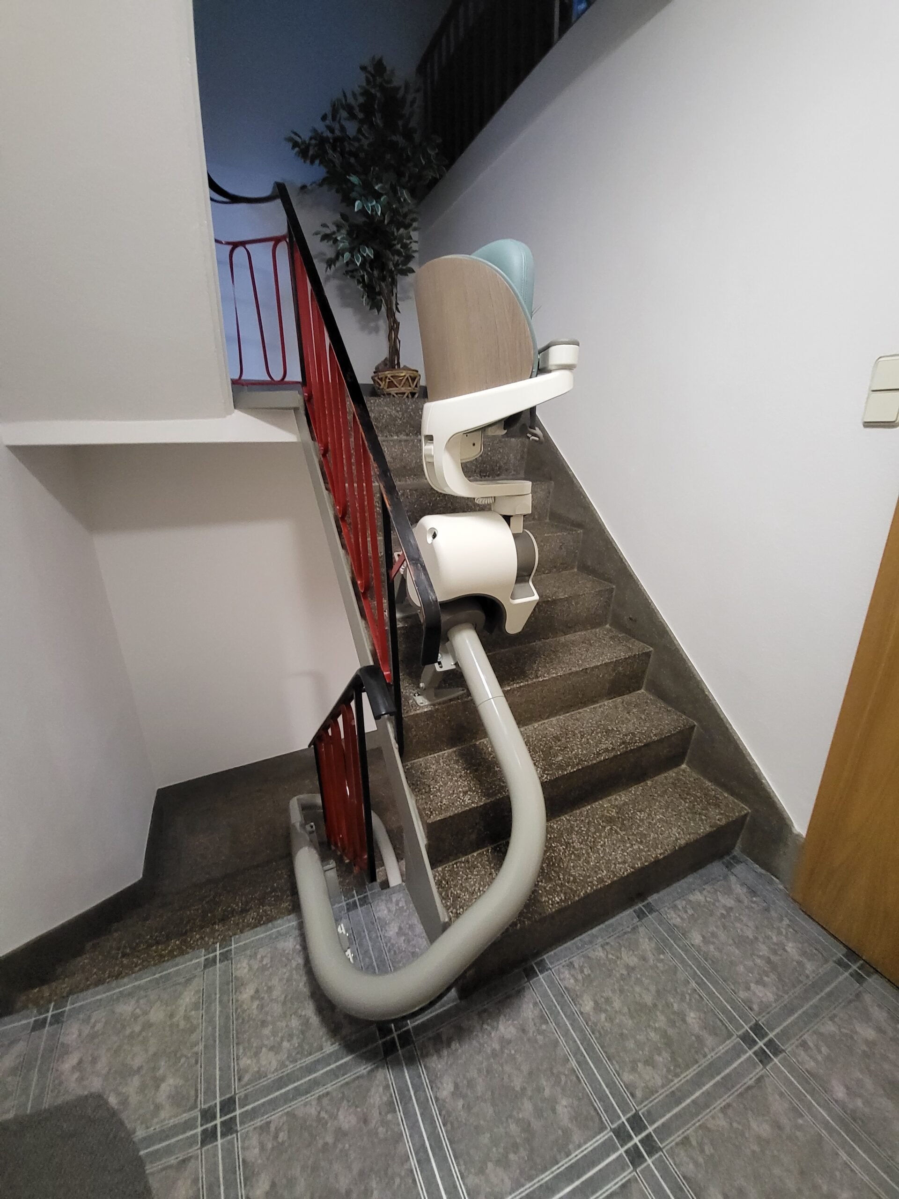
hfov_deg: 89.9
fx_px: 450
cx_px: 450
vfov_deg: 106.2
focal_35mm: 13
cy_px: 600
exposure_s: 1/33
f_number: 2.2
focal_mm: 1.74
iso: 800
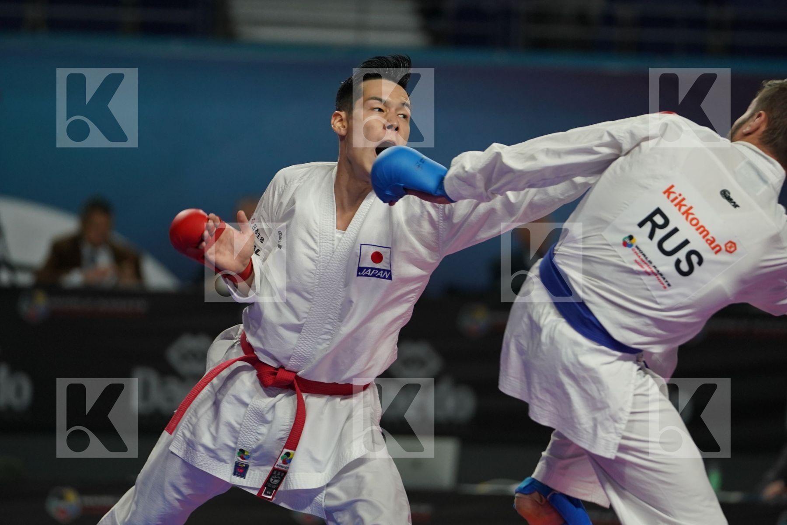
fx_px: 6449
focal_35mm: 295
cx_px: 394
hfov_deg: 7.0
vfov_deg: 4.7
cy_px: 262
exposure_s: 1/1000
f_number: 2.8
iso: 1250
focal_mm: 197
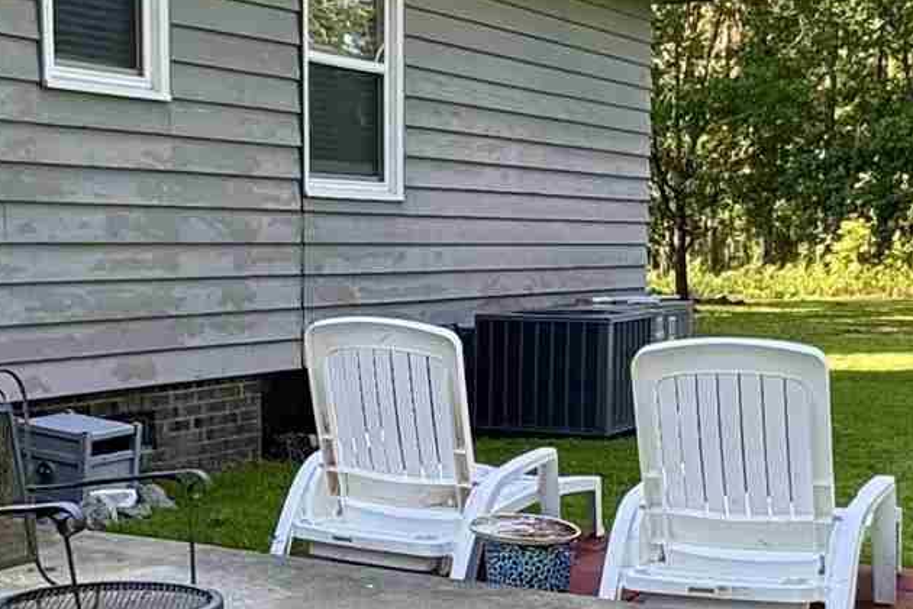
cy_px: 519
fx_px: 1800
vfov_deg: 18.9
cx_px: 291
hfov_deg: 28.2
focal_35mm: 71
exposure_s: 1/168
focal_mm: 2.22
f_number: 2.2
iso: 40
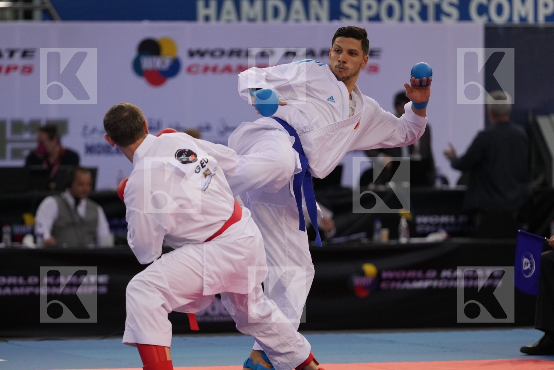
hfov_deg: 6.9
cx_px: 277
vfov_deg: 4.6
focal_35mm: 300
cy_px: 185
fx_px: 4616
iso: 1600
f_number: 2.8
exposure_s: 1/1000
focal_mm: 200
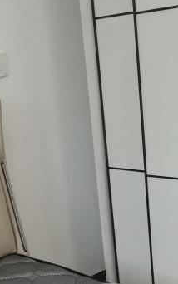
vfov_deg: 21.9
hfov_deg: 14.6
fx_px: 667
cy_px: 360
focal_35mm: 86
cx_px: -47
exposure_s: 1/100
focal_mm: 4.75
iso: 200
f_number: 1.8
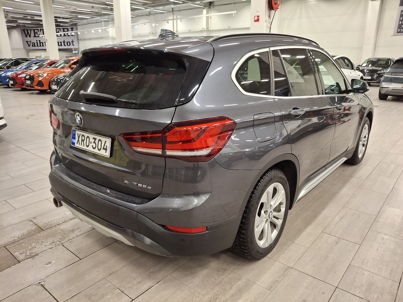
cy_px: 151
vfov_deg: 54.9
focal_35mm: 25
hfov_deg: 69.4
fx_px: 291
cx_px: 202
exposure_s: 1/50
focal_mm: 4.69
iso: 160
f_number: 1.8
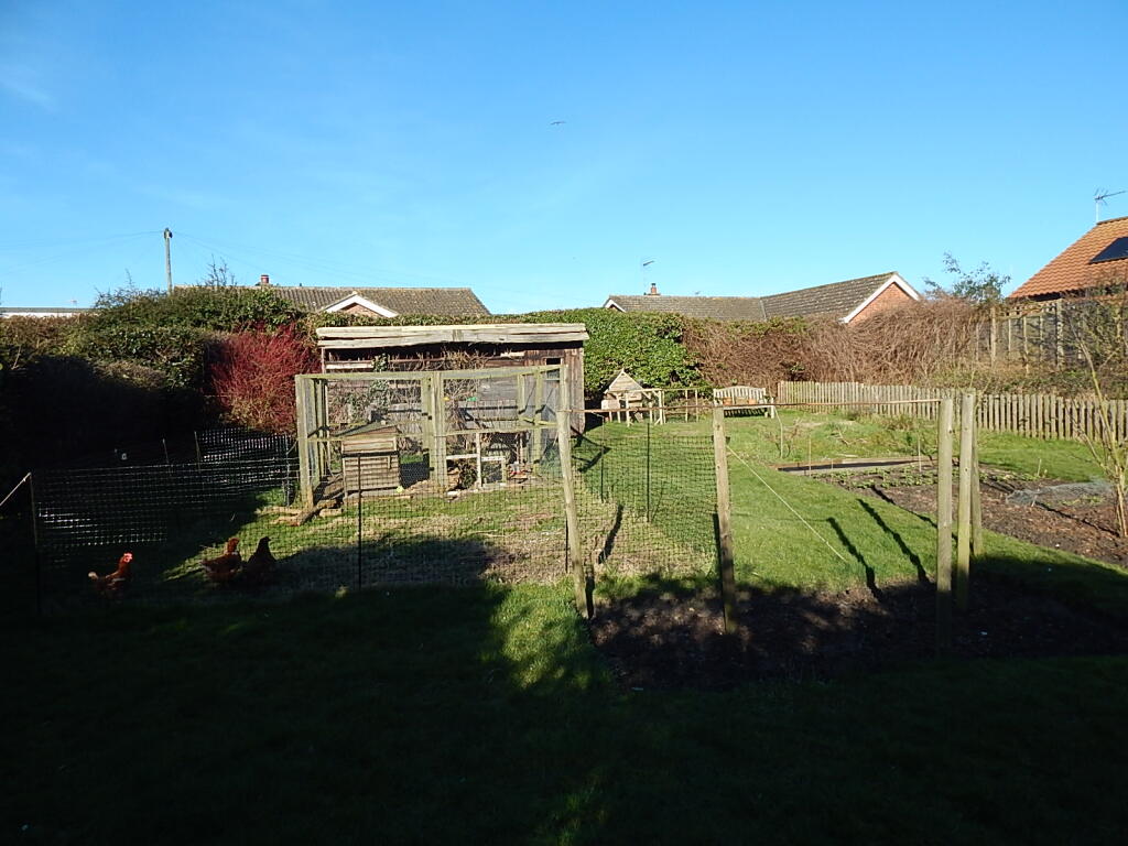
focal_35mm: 22
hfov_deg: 76.4
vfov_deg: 61.1
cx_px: 564
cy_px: 423
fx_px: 717
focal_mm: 4
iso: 125
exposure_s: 1/1000
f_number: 3
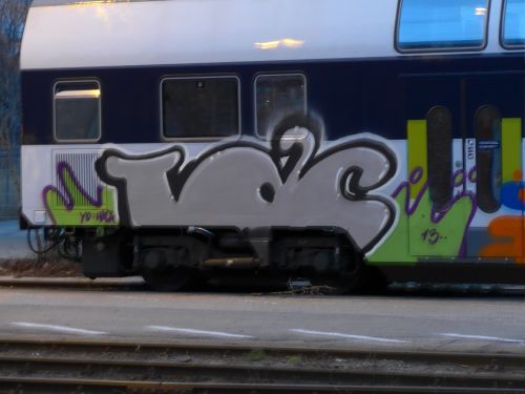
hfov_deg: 15.9
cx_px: 262
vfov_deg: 12.0
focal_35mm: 124
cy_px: 197
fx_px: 1881
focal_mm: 24.3
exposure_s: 1/5
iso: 800
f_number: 5.2
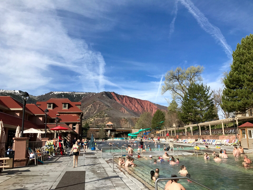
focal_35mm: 28
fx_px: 205
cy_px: 95
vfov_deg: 49.7
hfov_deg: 63.4
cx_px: 126
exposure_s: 1/2817
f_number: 1.8
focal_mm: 3.99
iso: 20
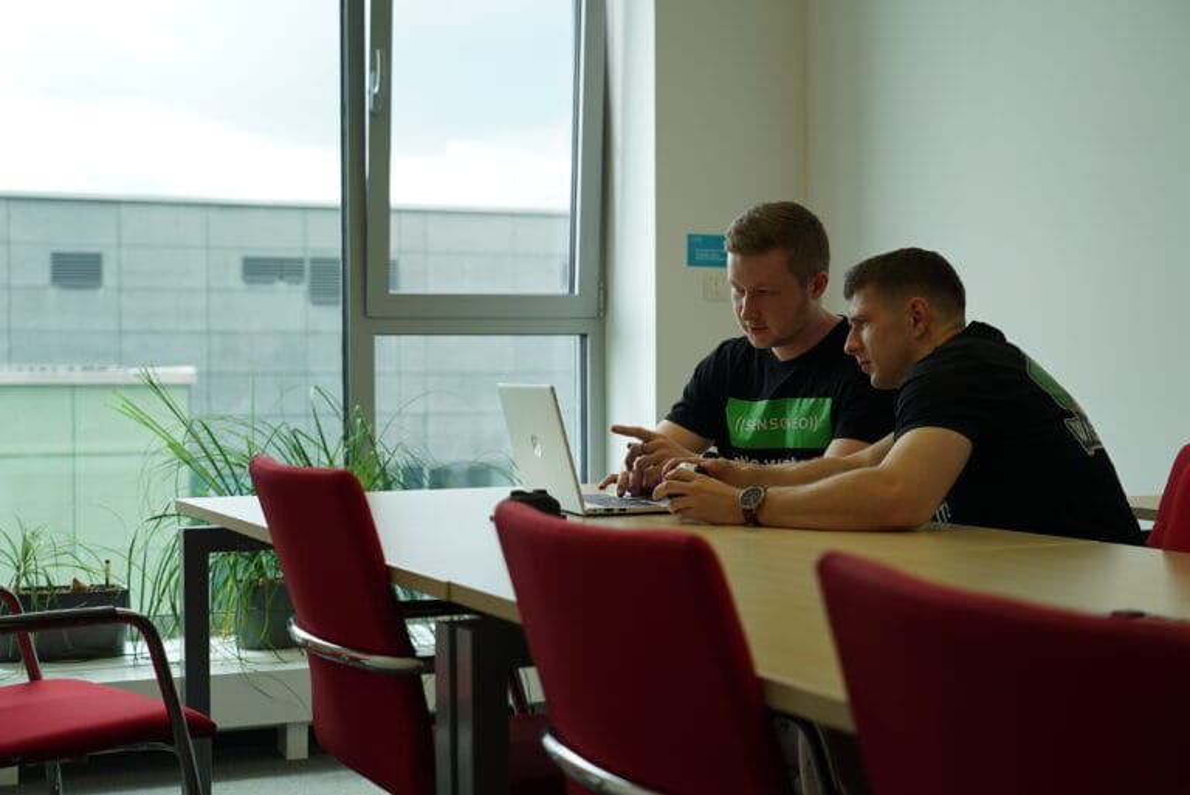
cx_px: 595
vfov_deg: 25.1
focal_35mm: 54
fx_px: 1786
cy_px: 398
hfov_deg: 36.9
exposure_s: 1/160
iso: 100
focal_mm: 54
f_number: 4
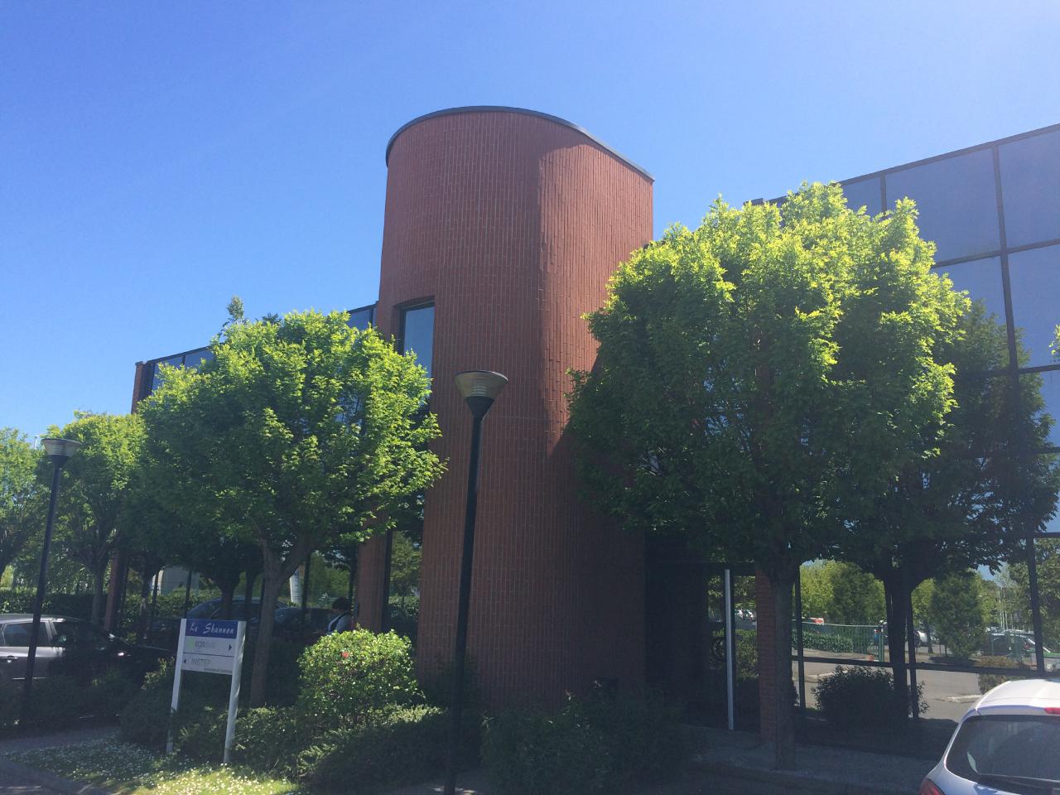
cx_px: 530
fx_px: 888
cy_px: 398
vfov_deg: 48.2
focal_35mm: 29
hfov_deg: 61.7
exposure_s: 1/1172
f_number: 2.2
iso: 32
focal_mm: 4.15
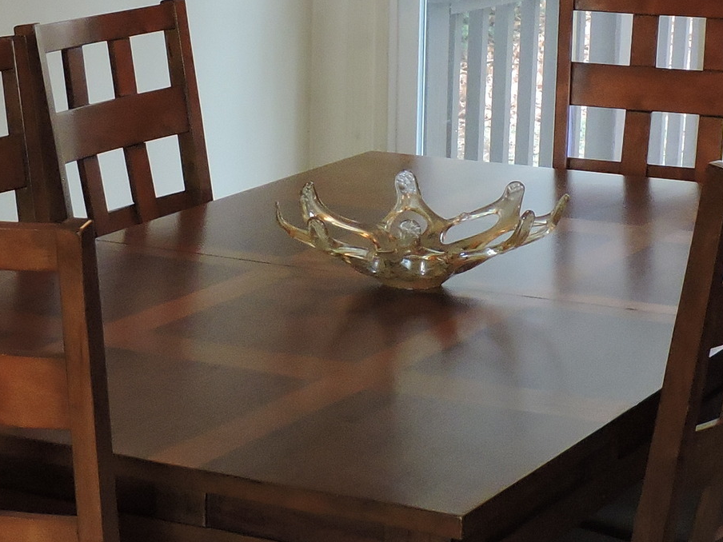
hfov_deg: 16.5
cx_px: 393
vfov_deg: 12.4
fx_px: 2485
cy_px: 75
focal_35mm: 119
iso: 400
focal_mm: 6.2
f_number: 3.3
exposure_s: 1/30
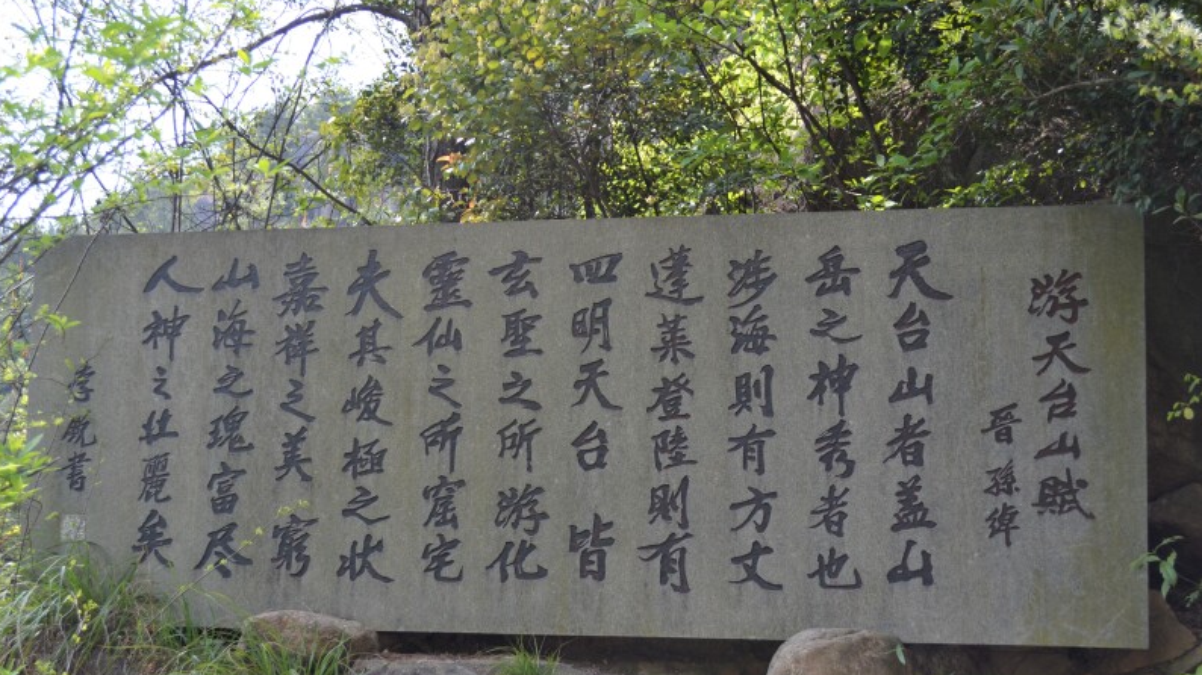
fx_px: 1816
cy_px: 393
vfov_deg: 21.0
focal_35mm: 57
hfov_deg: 36.6
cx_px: 598
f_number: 6.3
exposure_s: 1/160
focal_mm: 36
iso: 100
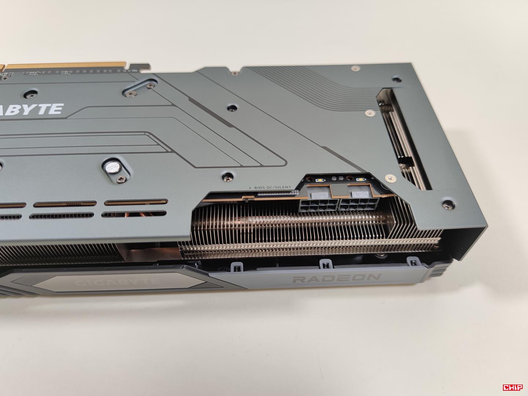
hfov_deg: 69.4
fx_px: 381
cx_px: 264
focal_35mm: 25
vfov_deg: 54.9
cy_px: 198
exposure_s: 1/100
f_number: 1.85
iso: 64
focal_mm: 6.78
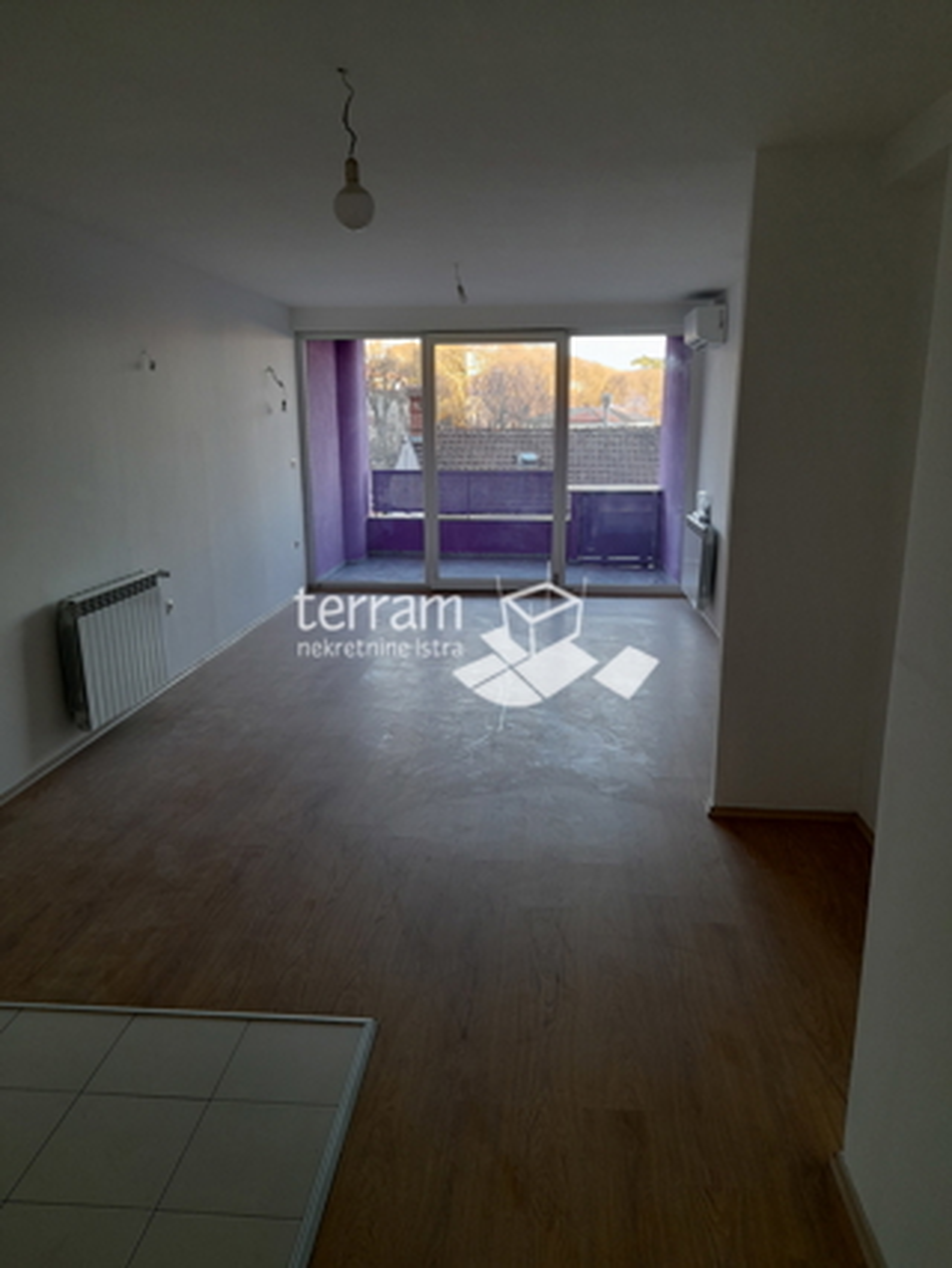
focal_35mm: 25
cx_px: 476
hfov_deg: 54.9
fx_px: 916
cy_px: 634
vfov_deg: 69.4
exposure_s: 1/60
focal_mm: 4.6
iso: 200
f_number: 2
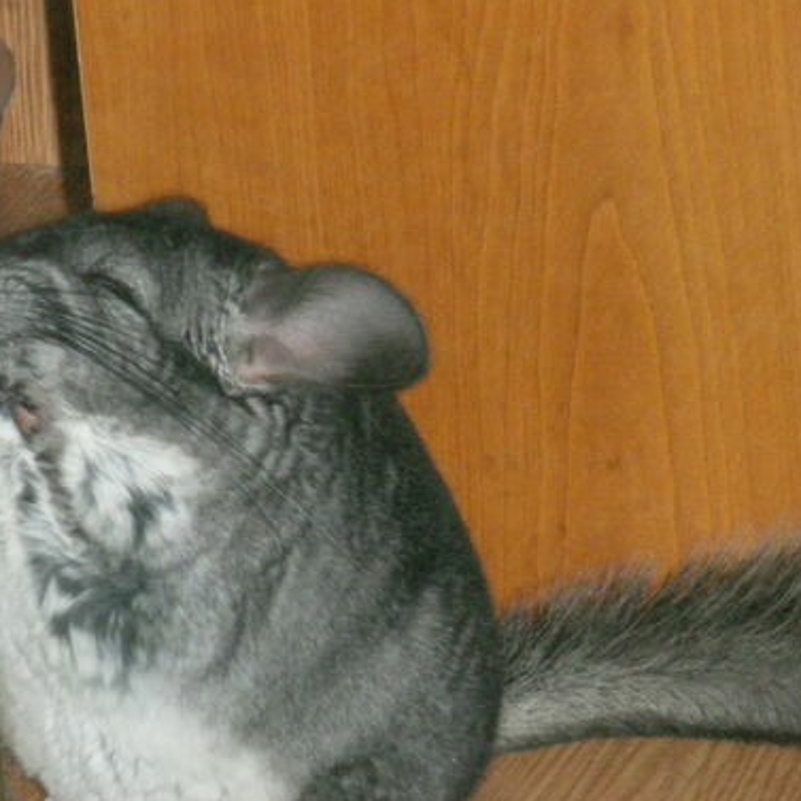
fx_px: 7068
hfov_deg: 6.5
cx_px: 334
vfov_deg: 6.5
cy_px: 470
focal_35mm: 270
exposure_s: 1/250
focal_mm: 31.5
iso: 400
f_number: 5.6
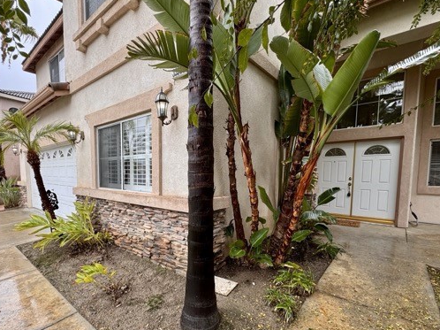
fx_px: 229
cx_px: 199
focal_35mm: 18
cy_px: 193
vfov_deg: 71.0
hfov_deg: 87.5
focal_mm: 2.22
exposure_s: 1/290
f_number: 2.2
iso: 40
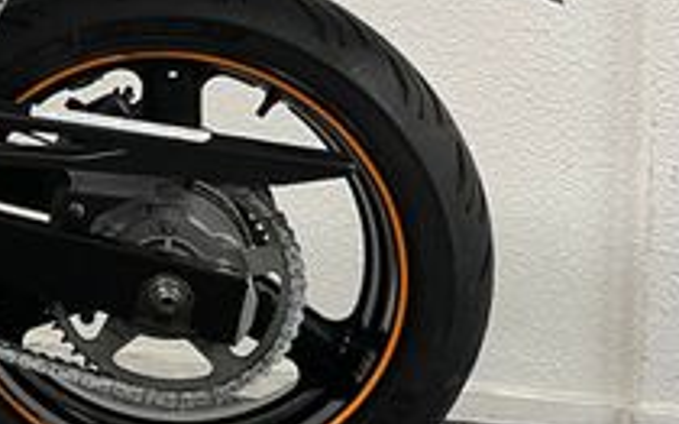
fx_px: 1554
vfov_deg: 15.2
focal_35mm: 84
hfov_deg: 20.8
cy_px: -36
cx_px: -349
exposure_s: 1/50
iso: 100
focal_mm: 5.1
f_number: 1.6
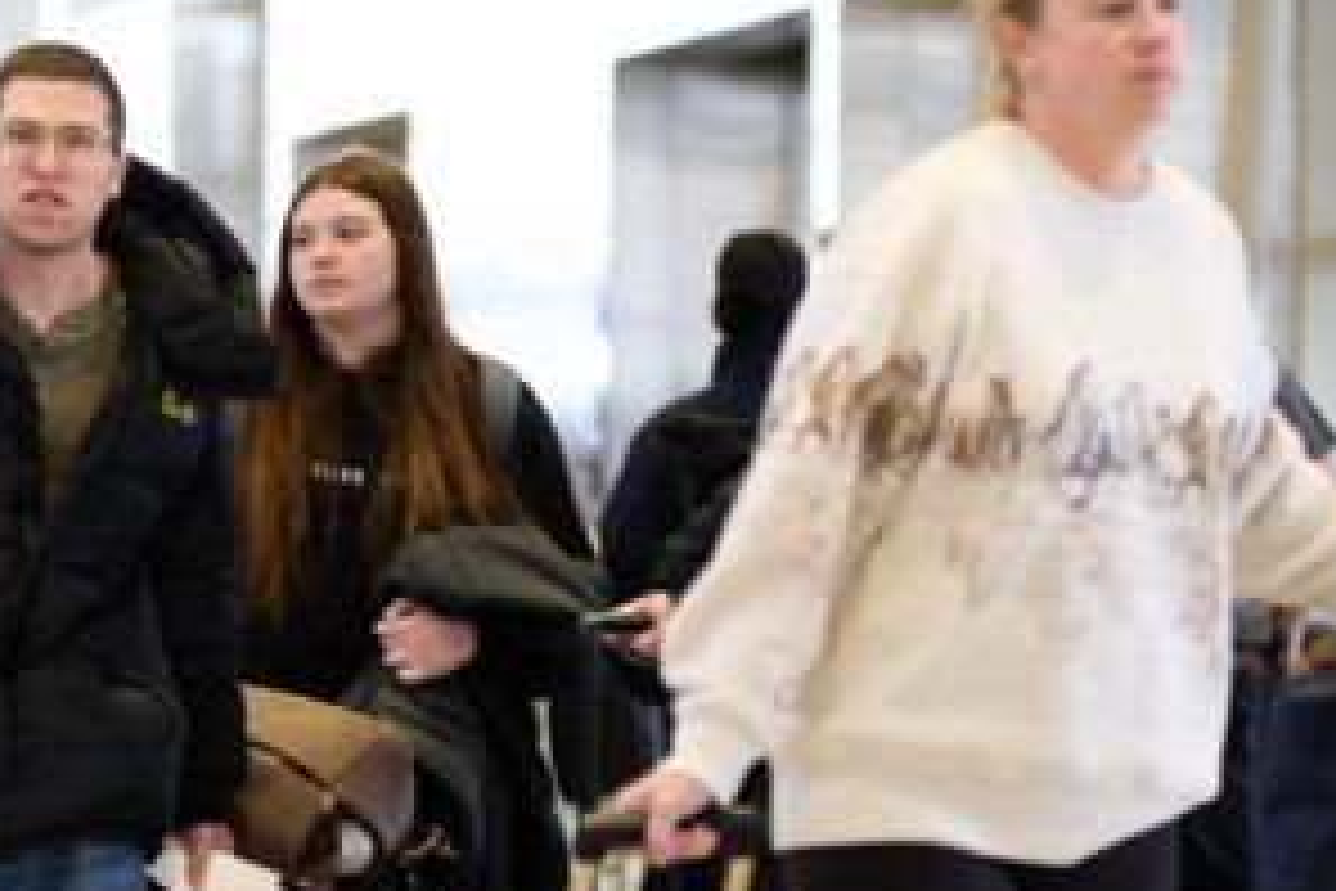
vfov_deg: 3.1
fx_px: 16402
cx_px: 18
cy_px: 742
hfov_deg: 4.7
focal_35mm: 442
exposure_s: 1/250
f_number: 2.8
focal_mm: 114
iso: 2000
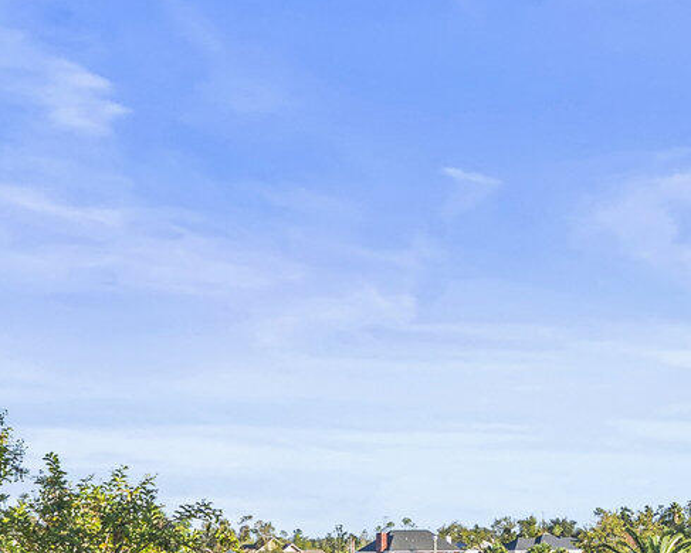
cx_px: 589
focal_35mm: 142
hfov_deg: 13.5
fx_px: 2905
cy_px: 579
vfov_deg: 10.8
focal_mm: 24
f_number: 5.6
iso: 100
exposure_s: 1/40
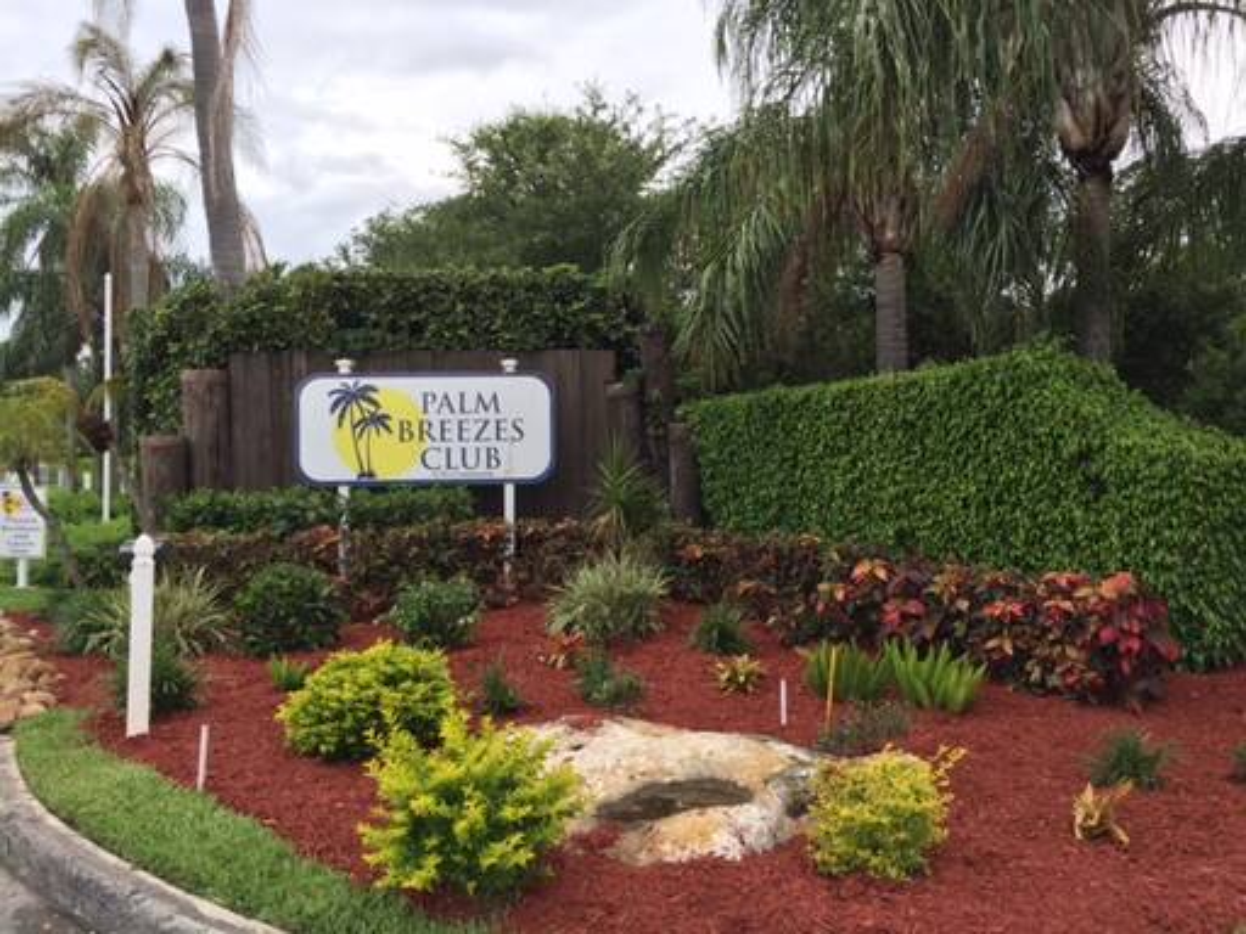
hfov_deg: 61.7
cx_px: 623
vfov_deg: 48.2
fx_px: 1044
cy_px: 467
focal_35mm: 29
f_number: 2.2
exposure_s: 1/694
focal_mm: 4.15
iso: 32
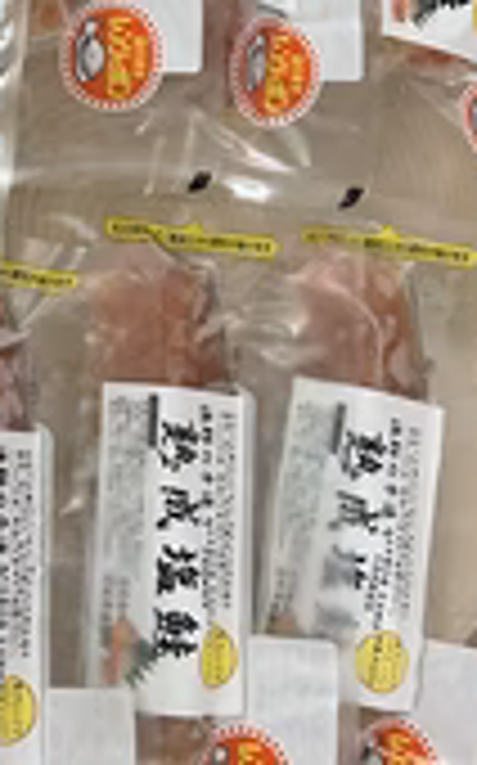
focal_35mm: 65
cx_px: -76
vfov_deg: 31.4
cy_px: 288
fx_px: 1354
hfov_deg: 19.0
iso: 320
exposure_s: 1/50
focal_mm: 5.7
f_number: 1.5
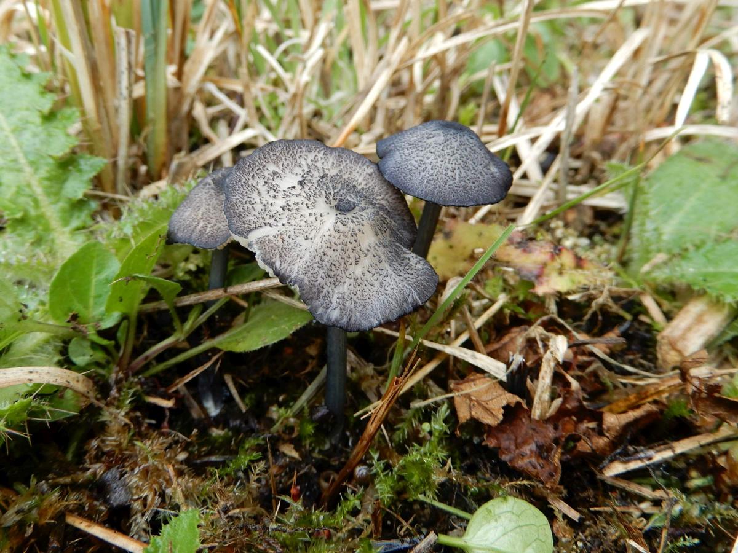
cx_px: 369
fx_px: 512
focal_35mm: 24
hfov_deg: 71.6
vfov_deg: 56.8
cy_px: 276
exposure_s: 1/50
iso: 80
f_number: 3.4
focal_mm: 4.3
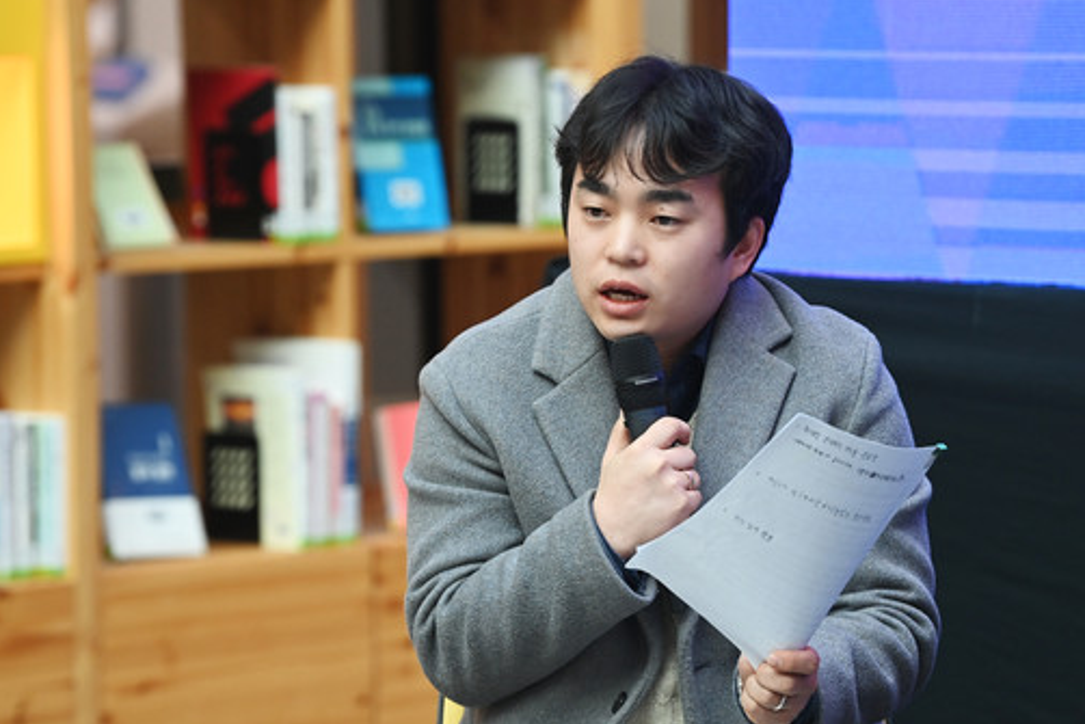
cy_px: 380
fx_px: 7205
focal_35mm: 239
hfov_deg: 8.6
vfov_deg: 5.8
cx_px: 612
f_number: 5
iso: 2000
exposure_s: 1/200
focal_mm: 200
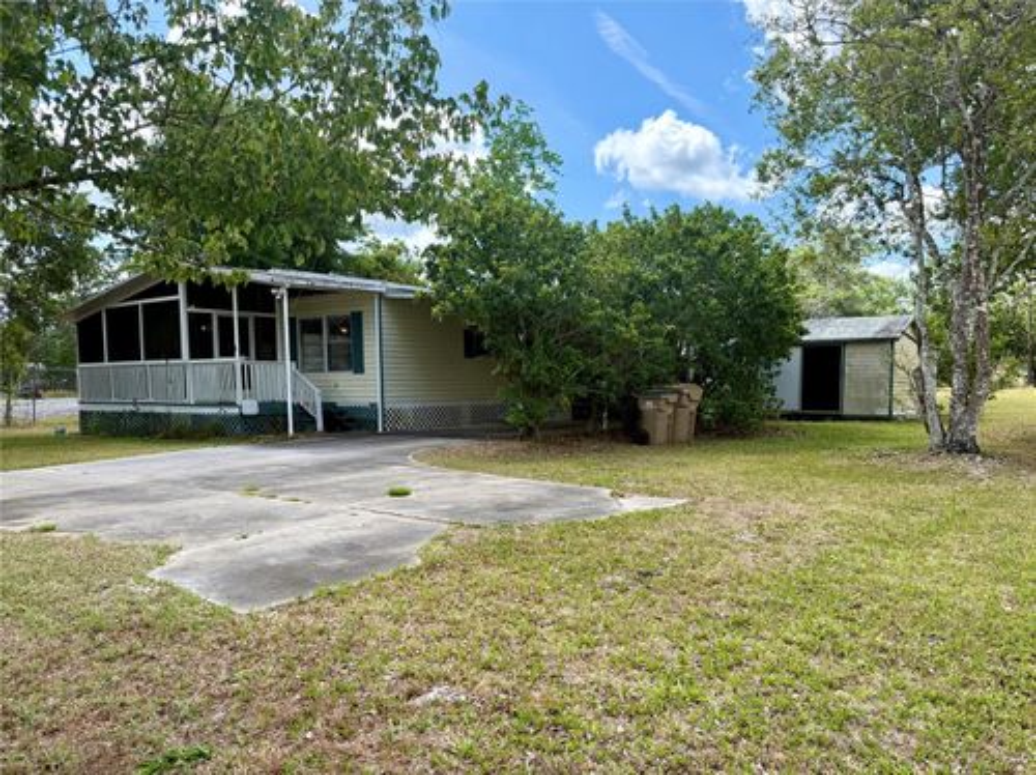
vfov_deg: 56.7
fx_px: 718
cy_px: 388
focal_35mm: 24
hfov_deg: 71.6
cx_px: 518
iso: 100
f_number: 1.78
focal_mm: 6.76
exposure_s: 1/1855
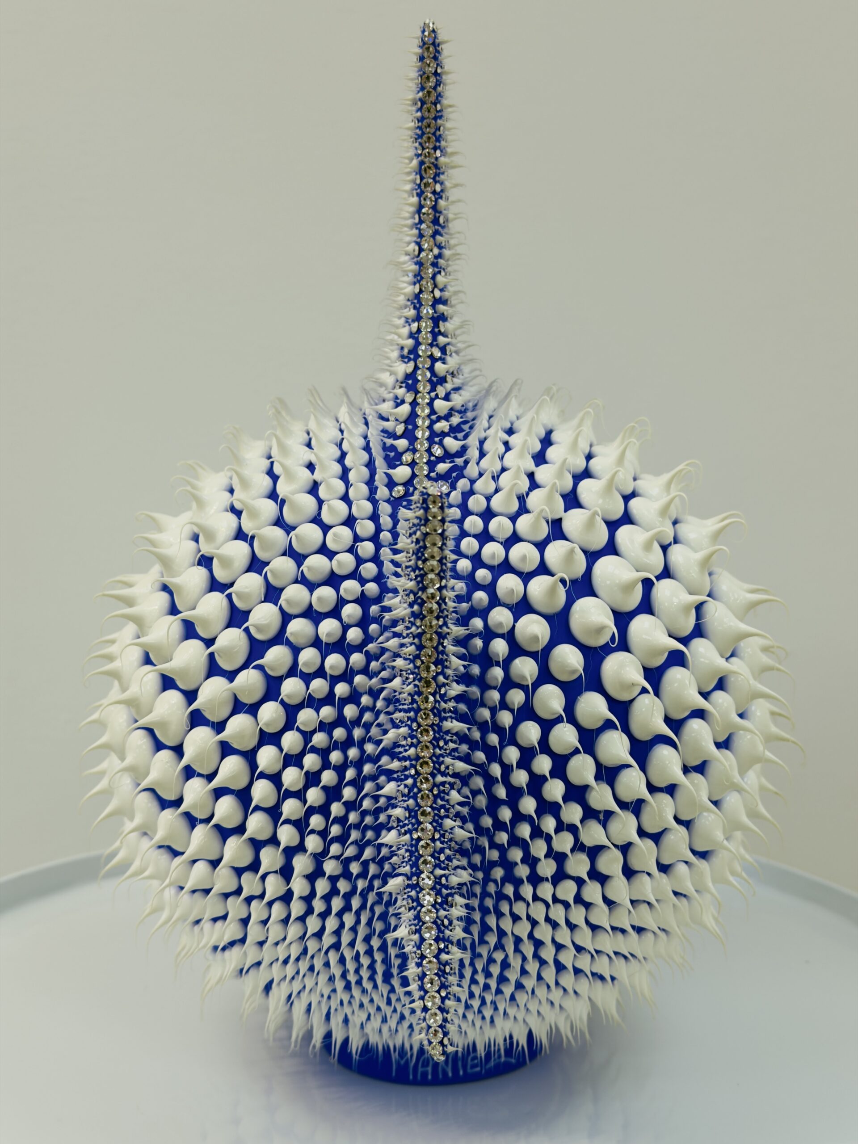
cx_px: 429
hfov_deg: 30.3
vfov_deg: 39.7
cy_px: 572
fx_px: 1586
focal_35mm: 48
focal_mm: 6.76
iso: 50
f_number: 1.78
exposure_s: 1/123
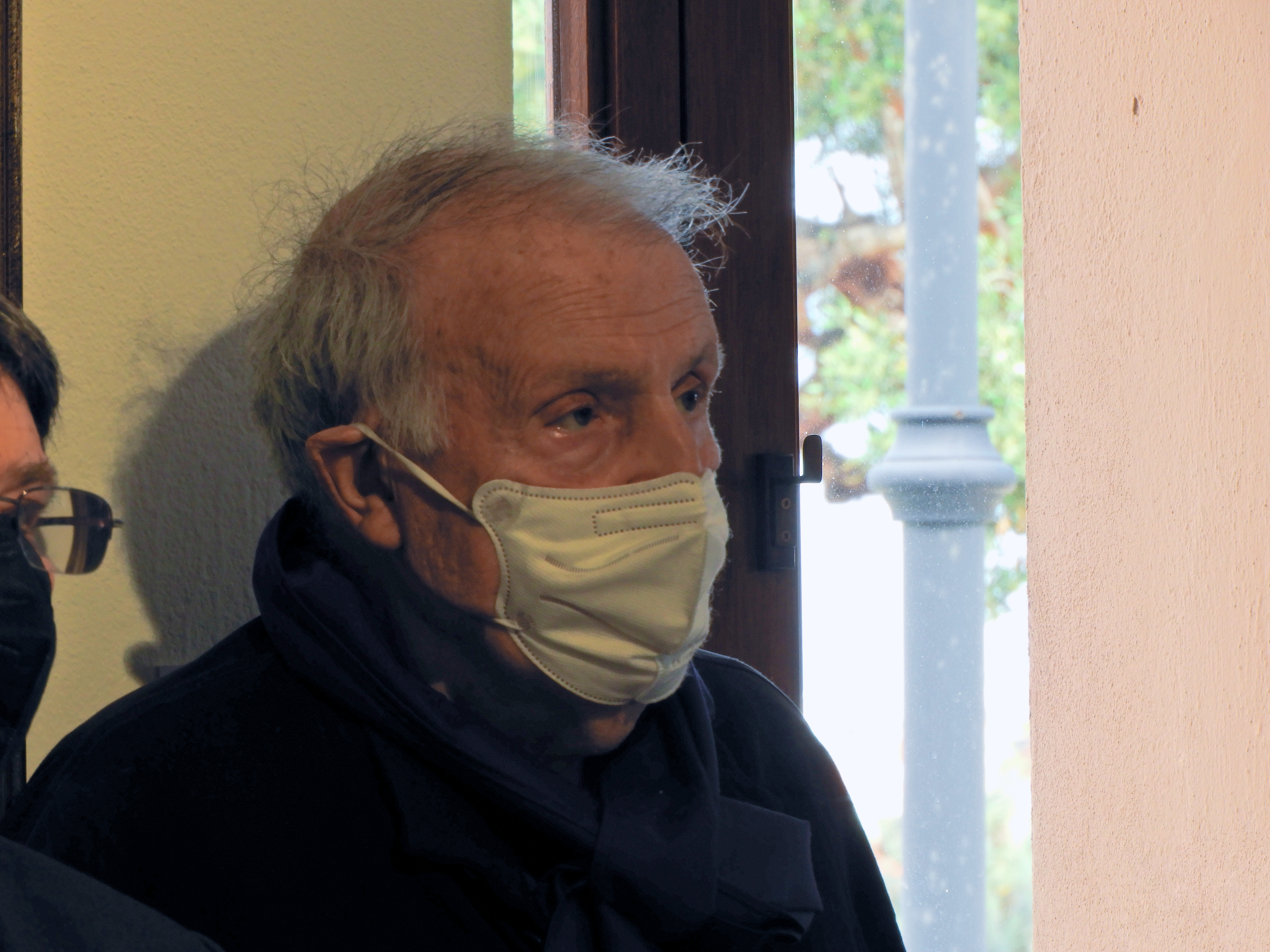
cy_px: 476
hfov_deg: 5.5
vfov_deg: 4.1
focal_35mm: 360
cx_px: 635
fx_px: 13207
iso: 100
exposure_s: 1/25
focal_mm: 64.5
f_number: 8
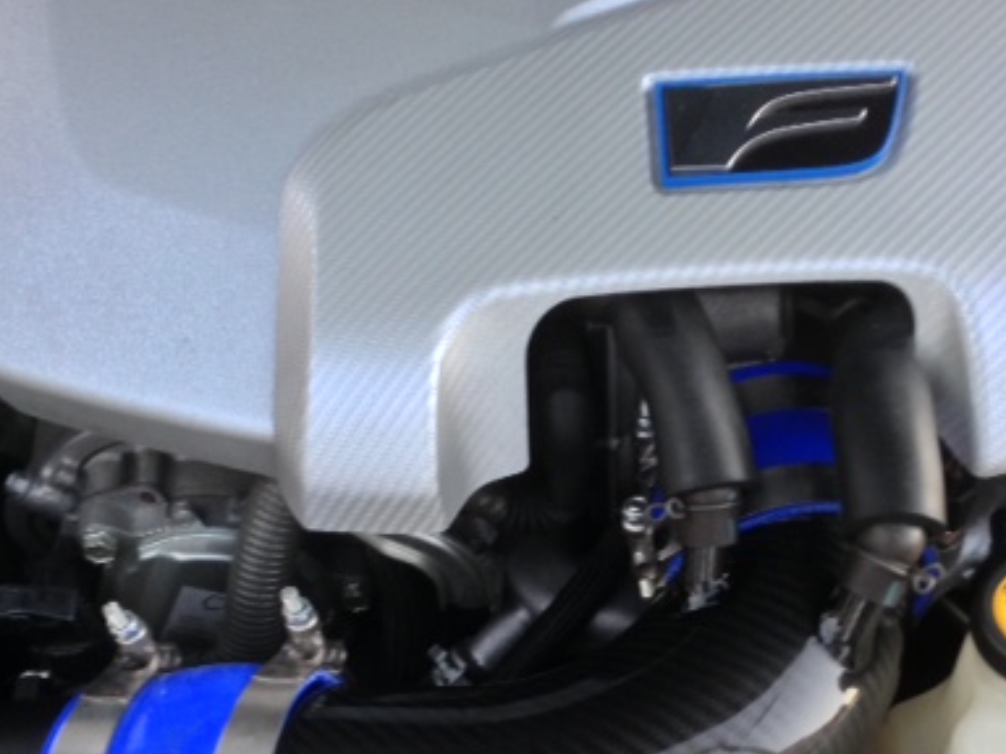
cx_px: 568
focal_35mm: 55
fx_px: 1598
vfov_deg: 26.1
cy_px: 607
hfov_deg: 34.9
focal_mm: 4.13
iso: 125
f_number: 2.4
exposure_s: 1/20
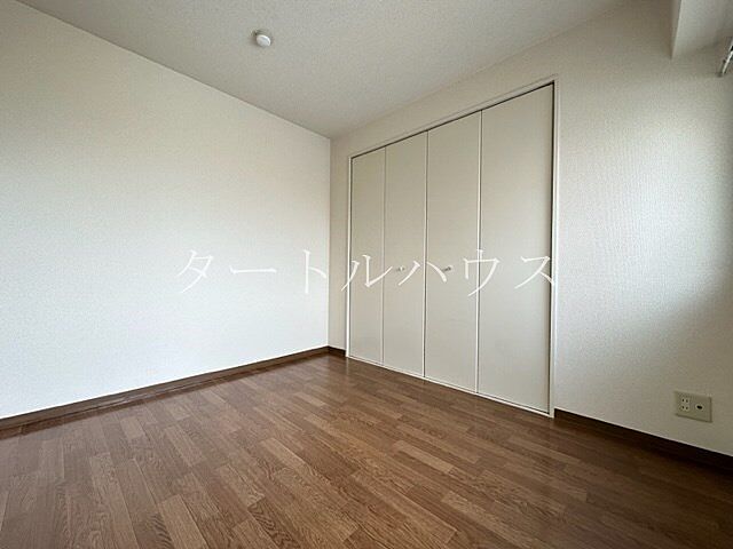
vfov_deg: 85.7
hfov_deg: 102.1
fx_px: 296
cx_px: 366
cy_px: 274
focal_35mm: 14
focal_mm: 2.22
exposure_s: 1/99
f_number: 2.2
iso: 80
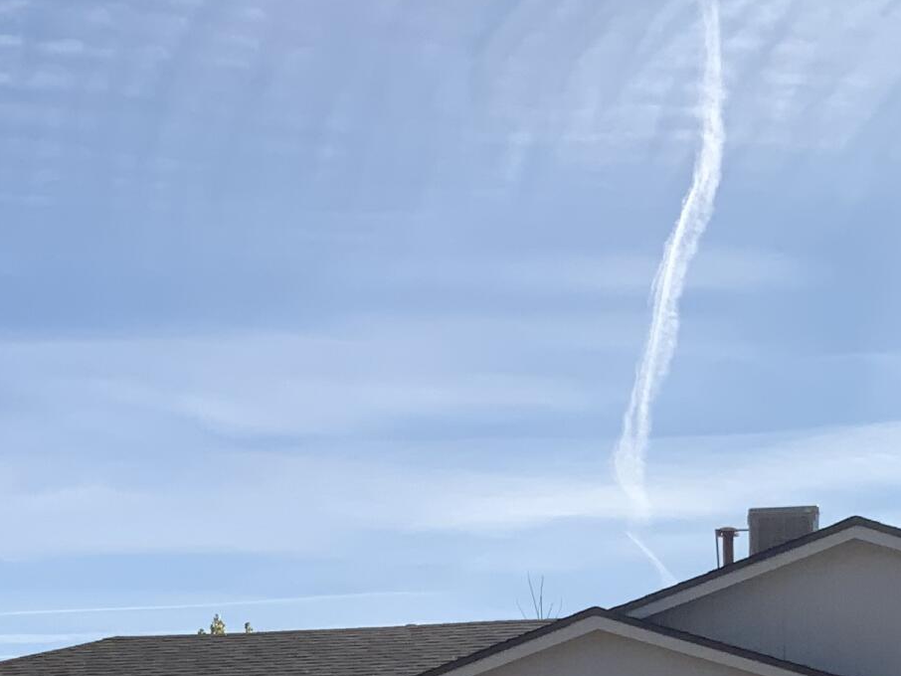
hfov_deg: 20.4
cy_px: 1013
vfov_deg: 14.4
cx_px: 533
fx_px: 2499
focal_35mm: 96
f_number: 1.8
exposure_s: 1/3534
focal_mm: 3
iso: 20
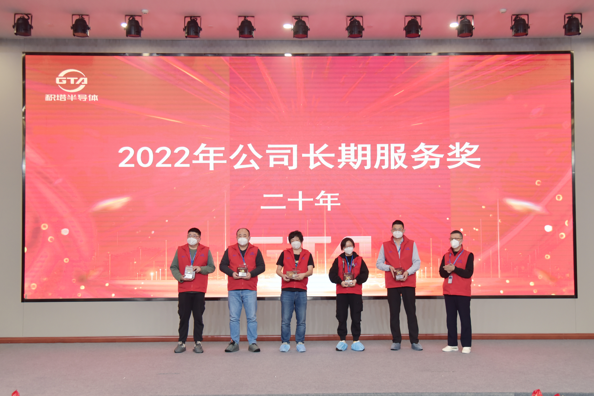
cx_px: 297
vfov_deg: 35.1
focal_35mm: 38
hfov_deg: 50.7
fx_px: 627
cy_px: 198
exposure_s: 1/125
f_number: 4
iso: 1000
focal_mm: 38
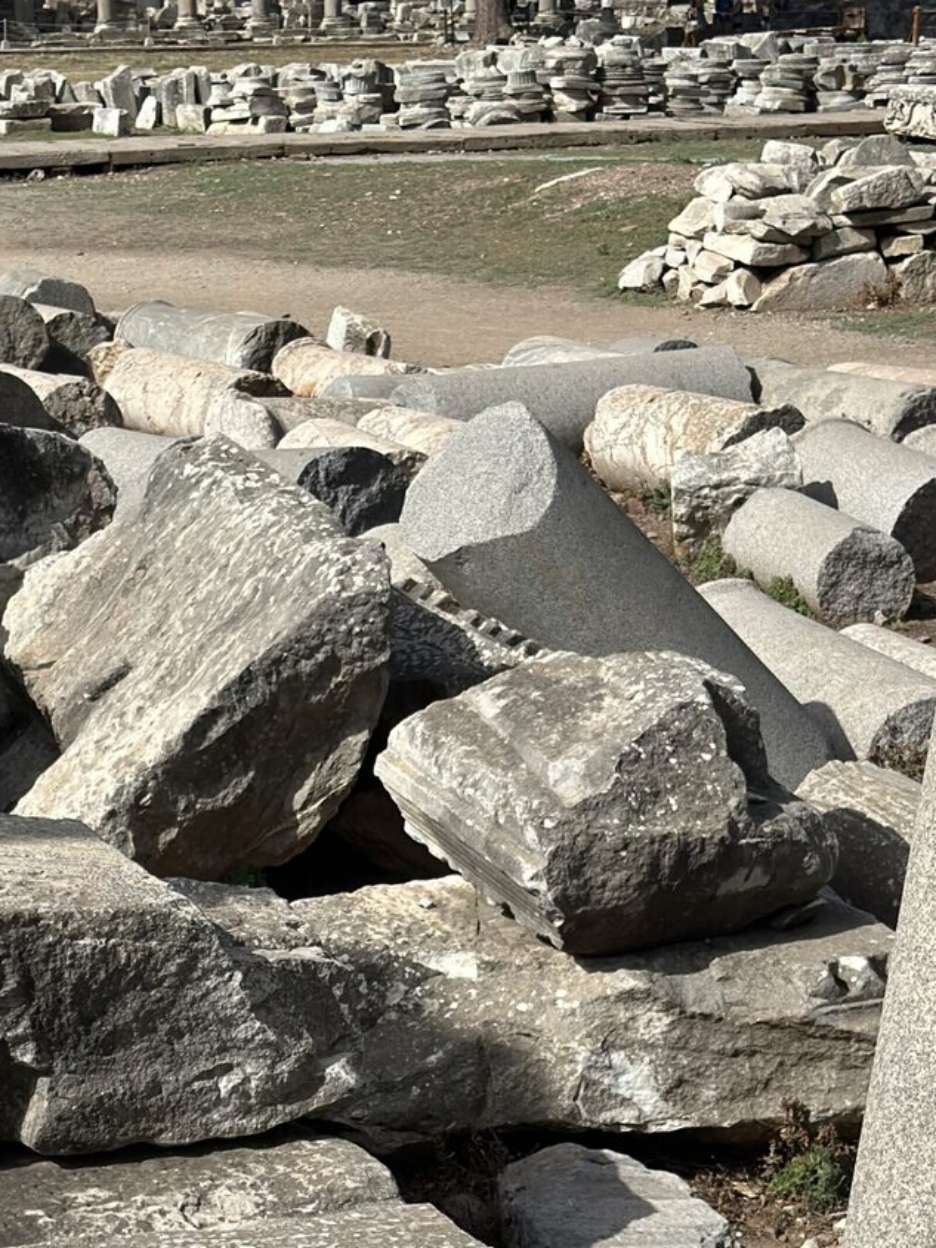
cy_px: 1035
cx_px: 281
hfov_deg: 16.2
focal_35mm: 91
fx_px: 3281
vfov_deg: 21.2
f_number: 1.78
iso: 100
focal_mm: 6.86
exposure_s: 1/8197
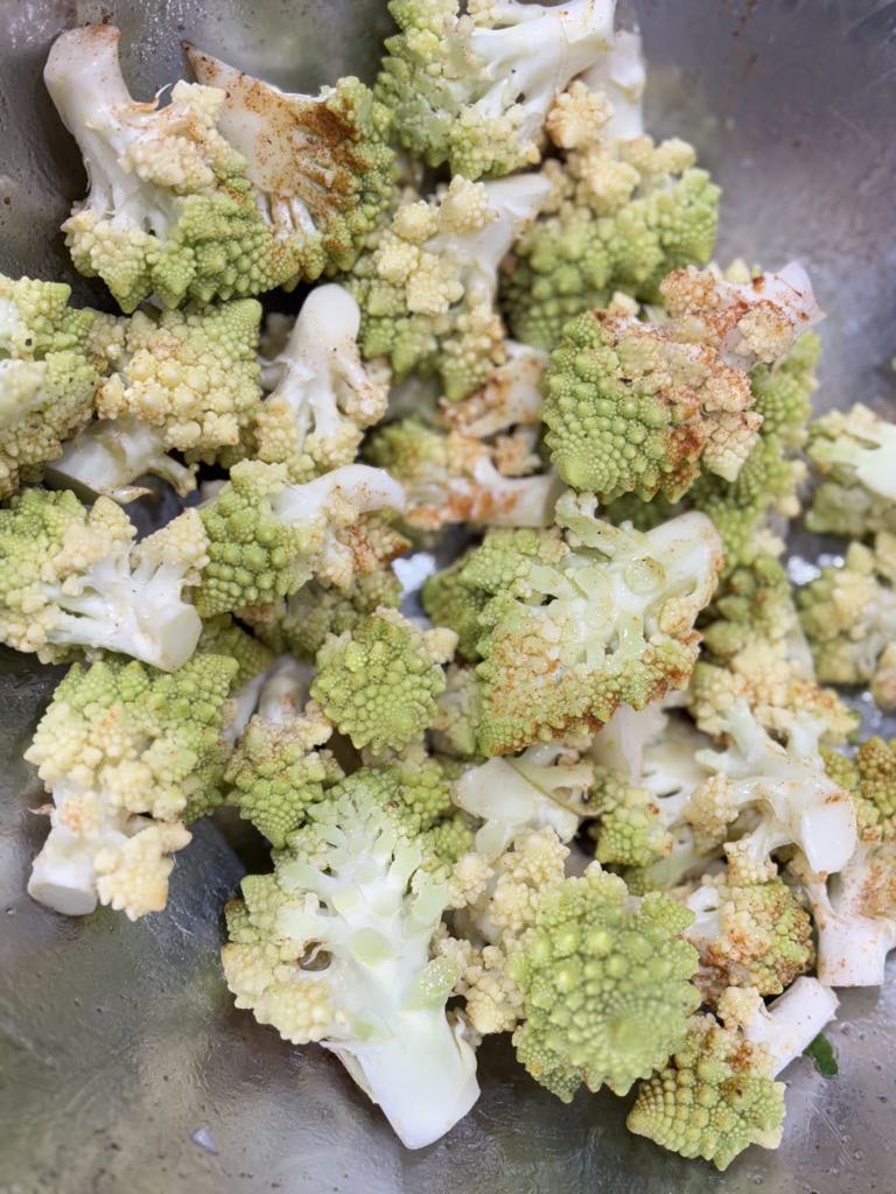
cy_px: 597
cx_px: 448
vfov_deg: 36.8
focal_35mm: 52
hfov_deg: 28.0
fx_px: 1795
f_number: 1.6
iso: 50
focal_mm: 5.96
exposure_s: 1/50
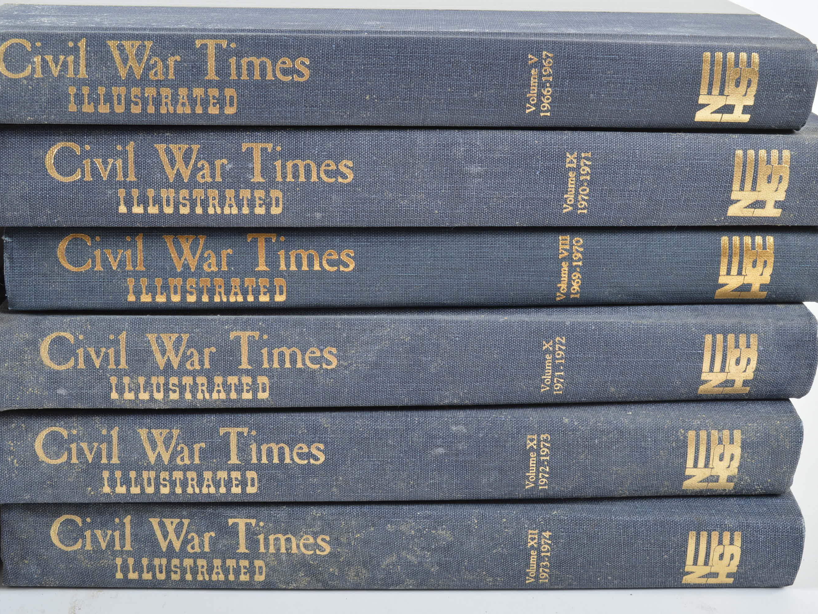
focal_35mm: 48
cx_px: 414
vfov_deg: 30.5
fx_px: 1124
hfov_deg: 40.0
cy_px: 309
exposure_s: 1/160
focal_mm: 29
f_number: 11
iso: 100
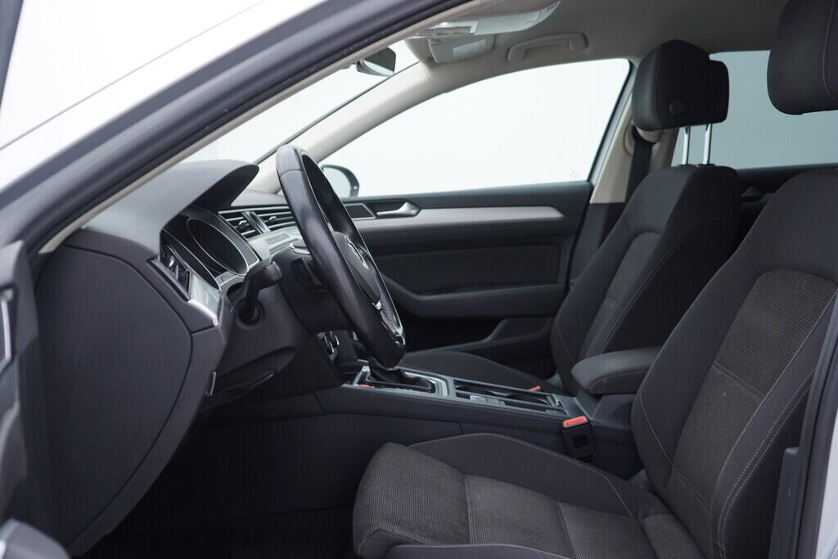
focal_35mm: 36
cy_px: 280
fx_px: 838
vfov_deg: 36.9
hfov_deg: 53.1
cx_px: 419
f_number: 3.2
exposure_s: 1/50
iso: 125
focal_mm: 24
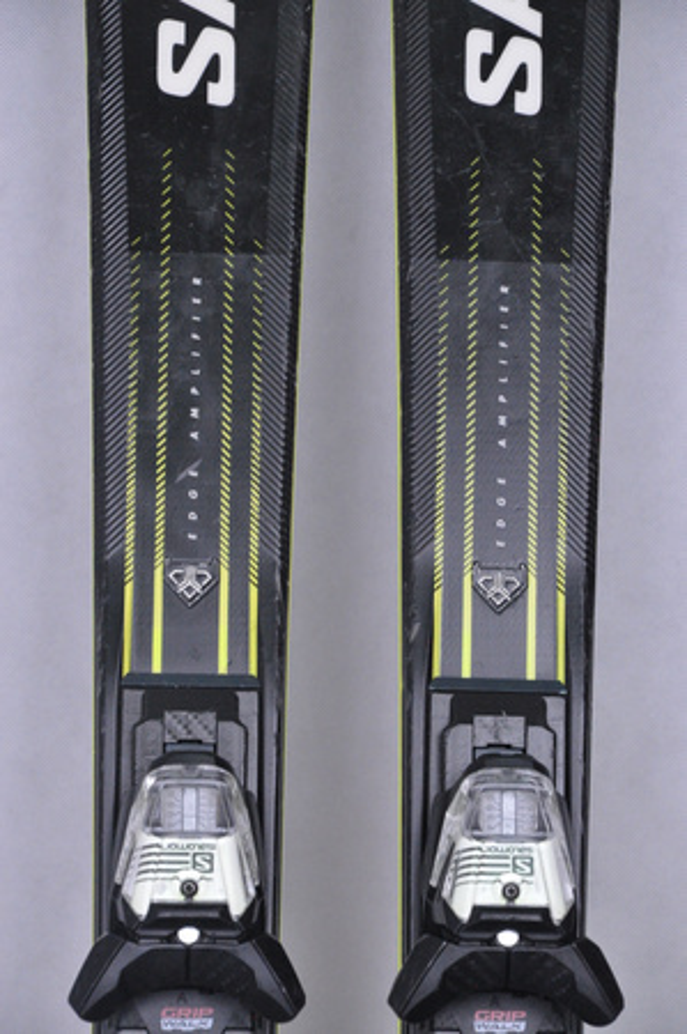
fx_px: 4519
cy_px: 517
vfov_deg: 13.1
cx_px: 344
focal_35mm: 158
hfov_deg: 8.7
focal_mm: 105
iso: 3200
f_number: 8
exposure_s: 1/125
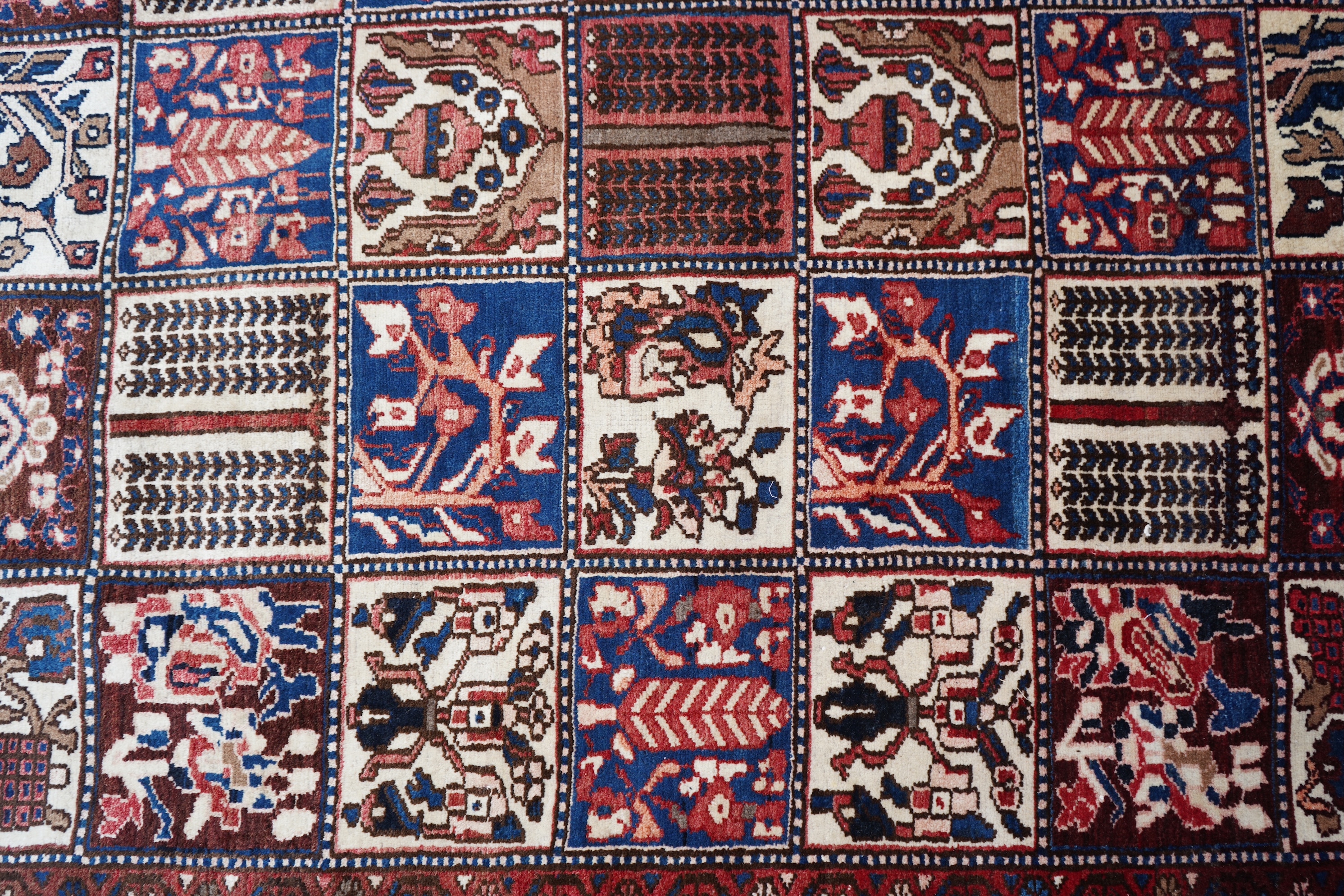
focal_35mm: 31
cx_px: 672
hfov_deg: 60.3
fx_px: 1157
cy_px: 448
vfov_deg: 42.3
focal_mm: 31
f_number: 4.5
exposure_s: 1/80
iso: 125
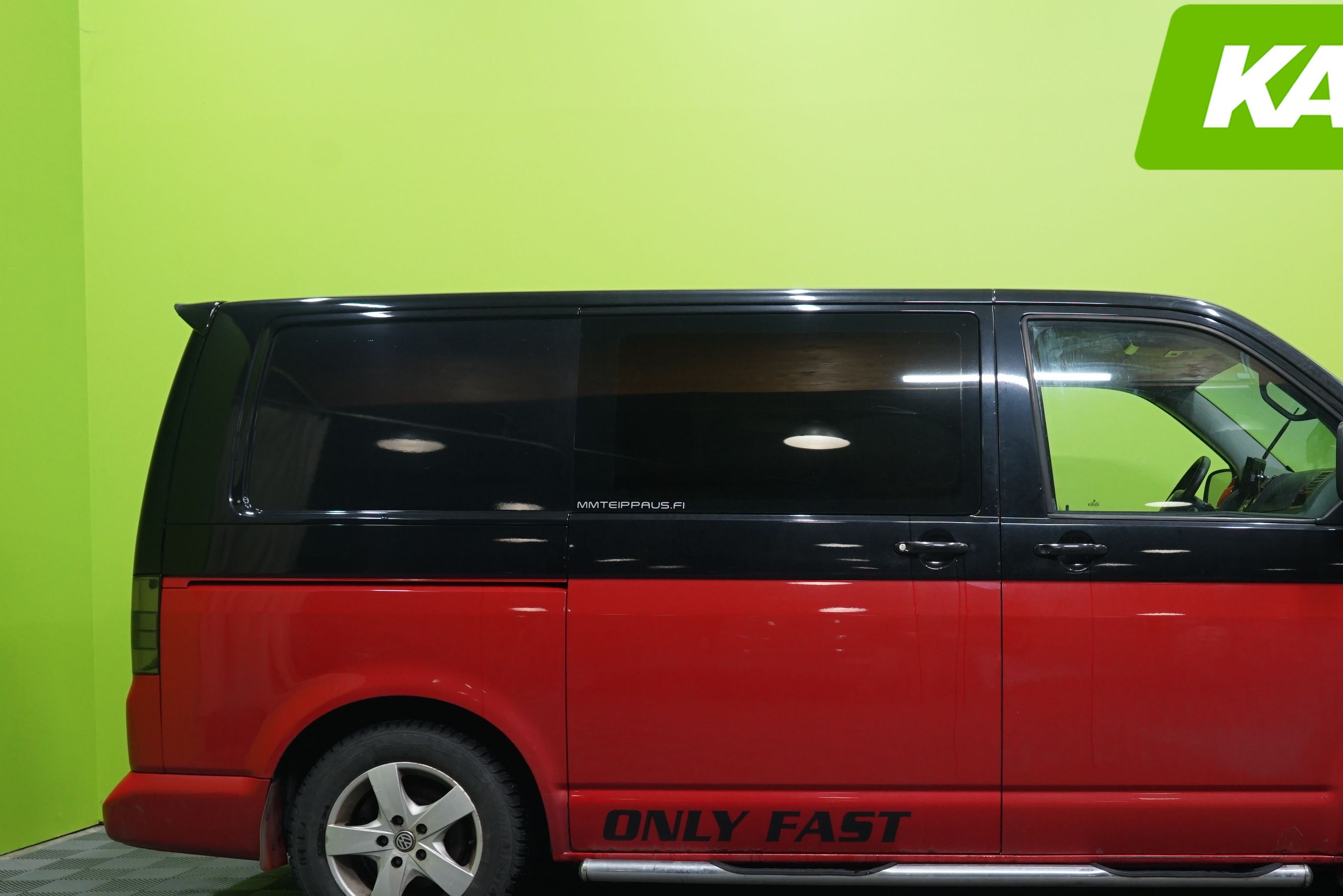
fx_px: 1604
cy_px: 585
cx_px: 893
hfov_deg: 44.8
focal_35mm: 43
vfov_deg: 31.0
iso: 1000
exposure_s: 1/20
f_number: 5
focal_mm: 30
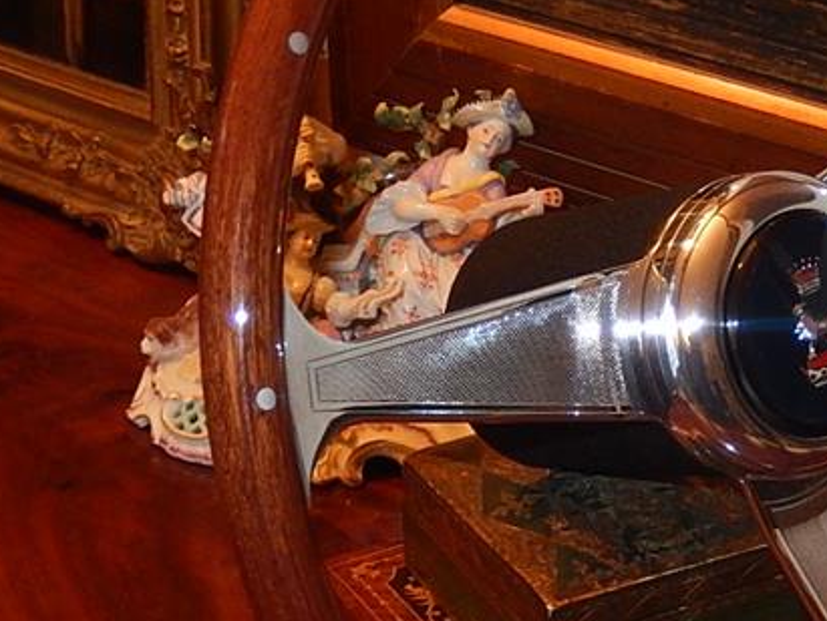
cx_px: 614
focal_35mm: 91
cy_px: 380
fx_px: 2176
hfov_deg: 21.3
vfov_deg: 16.2
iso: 400
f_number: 4
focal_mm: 6.5
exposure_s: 1/30
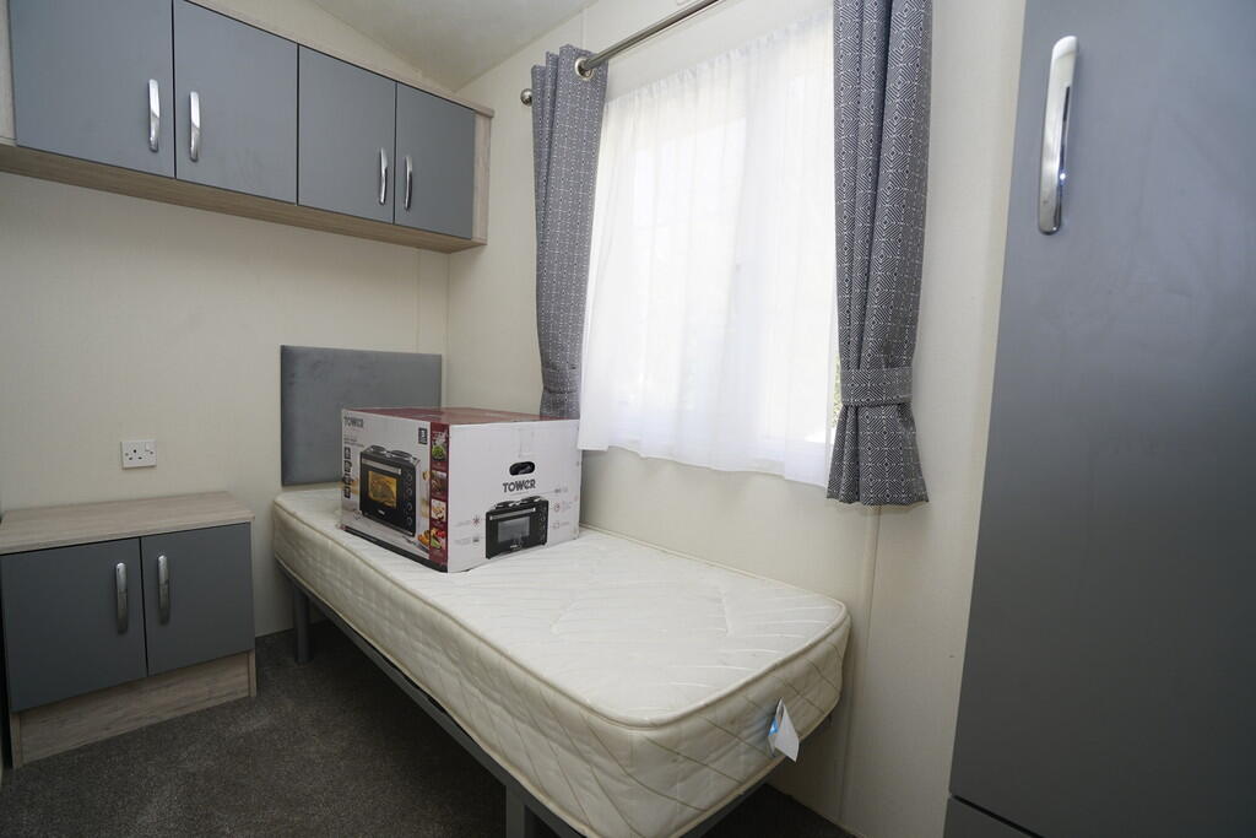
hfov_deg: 96.7
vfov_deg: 73.8
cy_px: 419
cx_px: 628
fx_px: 558
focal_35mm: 16
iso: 200
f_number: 5.6
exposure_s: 1/60
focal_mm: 16
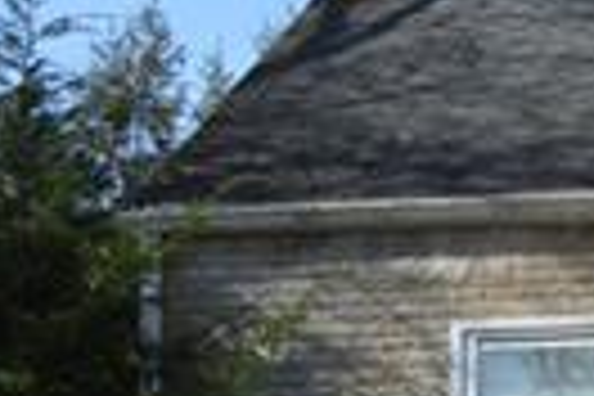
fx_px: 3894
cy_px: -70
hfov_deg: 7.8
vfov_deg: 5.8
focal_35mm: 236
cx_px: 1674
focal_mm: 26
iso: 100
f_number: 7.1
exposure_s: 1/200
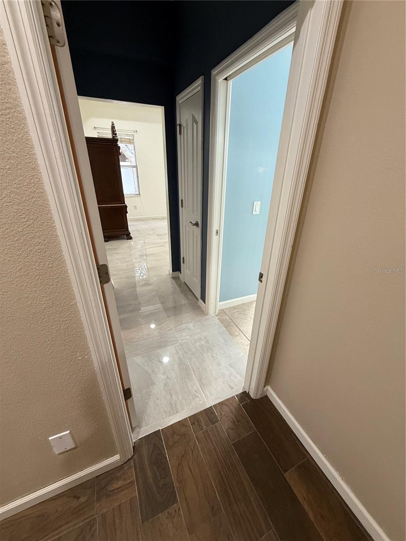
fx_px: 219
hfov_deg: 85.7
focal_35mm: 14
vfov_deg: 102.1
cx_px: 203
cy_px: 270
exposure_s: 1/60
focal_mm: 2.22
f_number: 2.2
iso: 200
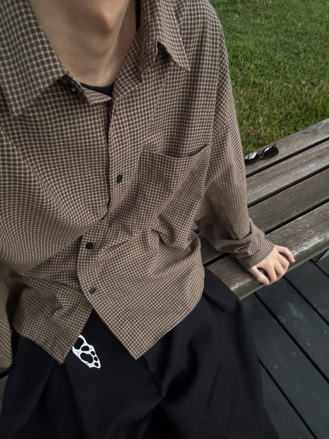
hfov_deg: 58.9
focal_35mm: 23
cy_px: 220
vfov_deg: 73.9
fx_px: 291
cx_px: 164
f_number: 1.9
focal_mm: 2.69
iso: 400
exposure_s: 1/40
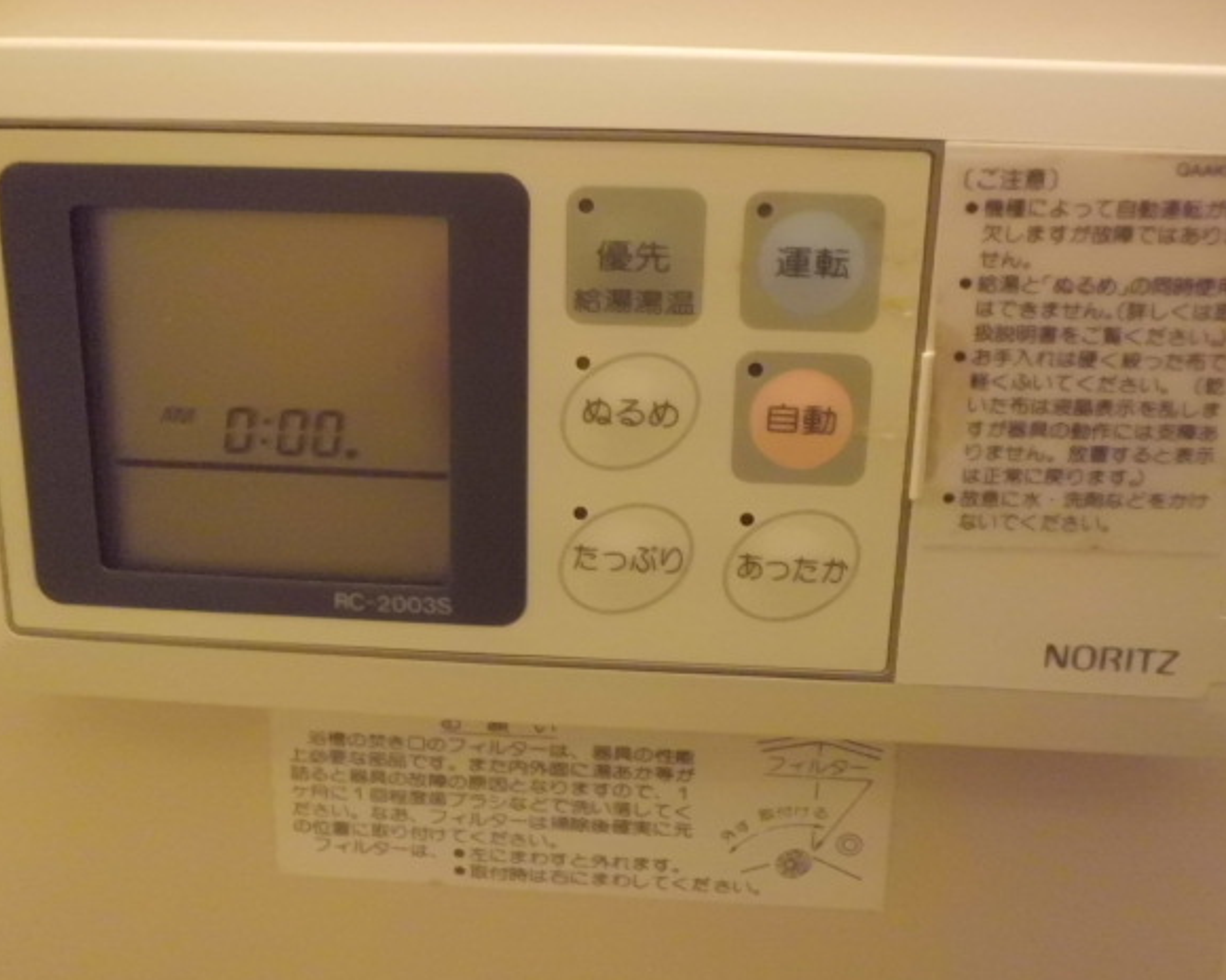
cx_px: 628
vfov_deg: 51.5
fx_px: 1016
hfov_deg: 62.2
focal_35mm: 28
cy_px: 498
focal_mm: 4.7
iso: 800
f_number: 2.8
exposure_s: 1/50
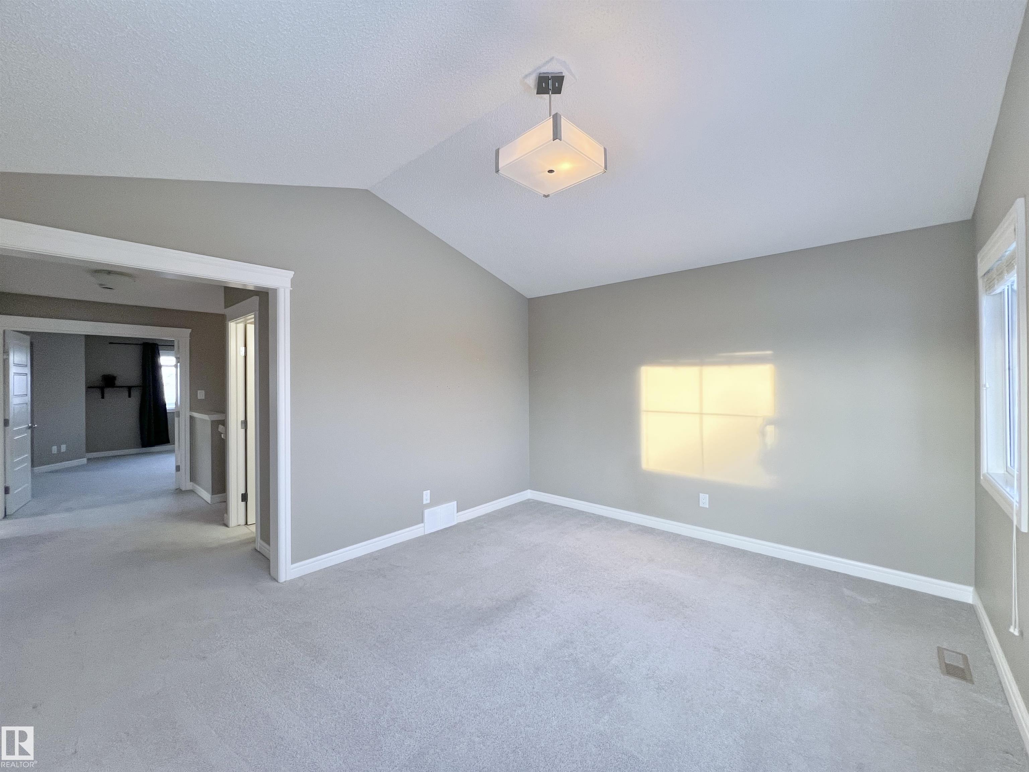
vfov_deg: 89.9
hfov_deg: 106.2
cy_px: 386
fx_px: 386
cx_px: 514
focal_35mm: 13
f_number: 1.8
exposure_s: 1/120
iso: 160
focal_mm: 1.57
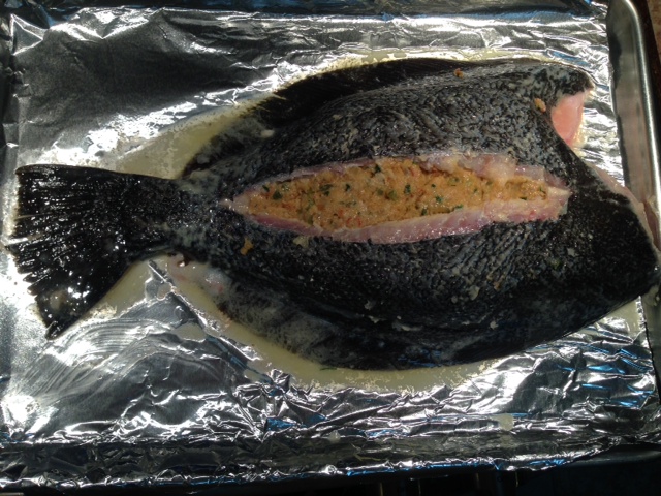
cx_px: 330
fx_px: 630
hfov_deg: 55.4
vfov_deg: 42.9
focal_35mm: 33
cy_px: 248
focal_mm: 4.12
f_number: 2.4
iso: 64
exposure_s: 1/120
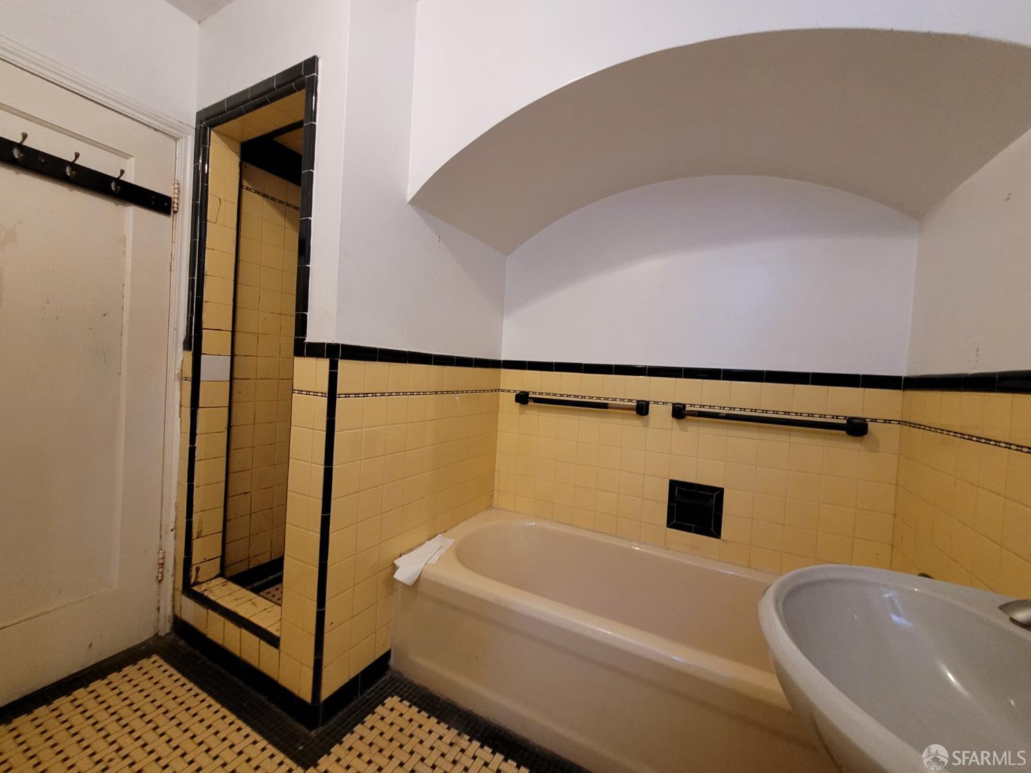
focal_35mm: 13
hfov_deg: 106.2
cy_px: 386
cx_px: 516
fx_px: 387
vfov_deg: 89.9
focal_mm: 1.74
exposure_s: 1/30
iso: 320
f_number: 2.2
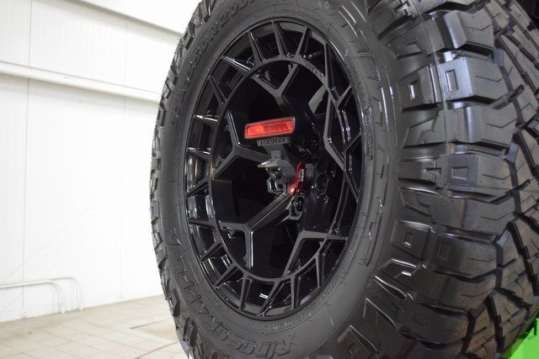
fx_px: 539
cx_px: 270
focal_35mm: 36
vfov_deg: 36.9
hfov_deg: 53.1
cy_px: 180
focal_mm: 24
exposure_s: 1/60
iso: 2500
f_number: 4
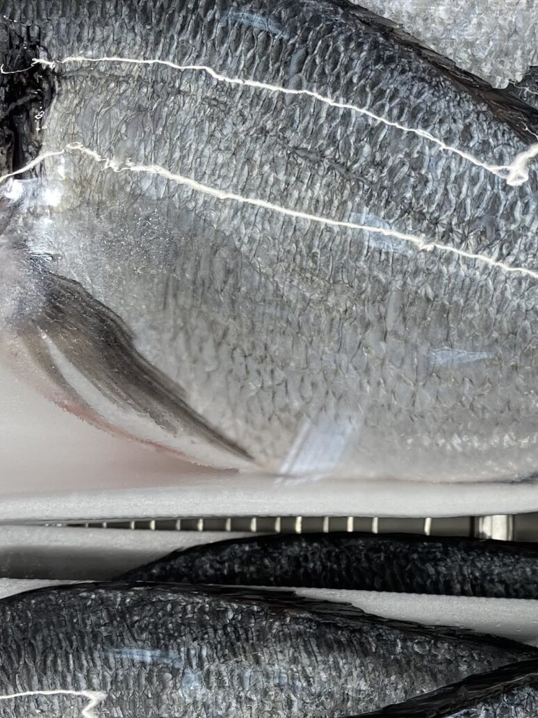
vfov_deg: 31.0
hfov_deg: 22.7
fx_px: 1285
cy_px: 471
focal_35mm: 62
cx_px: 545
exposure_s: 1/266
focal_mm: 5.1
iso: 32
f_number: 1.6
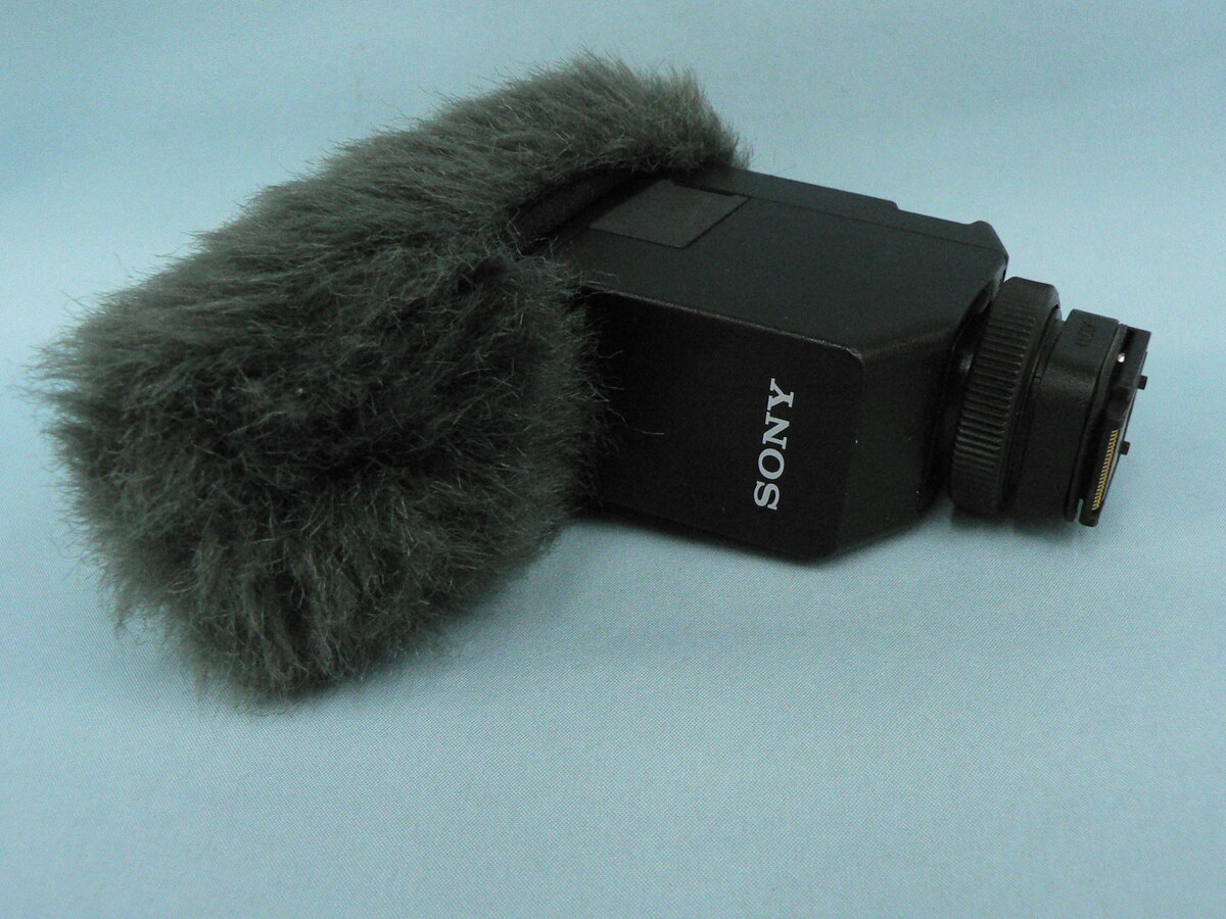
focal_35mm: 36
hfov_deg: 51.4
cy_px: 460
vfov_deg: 39.7
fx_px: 1275
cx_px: 613
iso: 400
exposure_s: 1/80
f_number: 4.5
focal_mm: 6
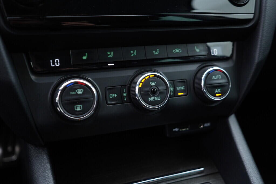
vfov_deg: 36.9
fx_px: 276
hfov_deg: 53.1
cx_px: 138
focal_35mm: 36
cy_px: 92
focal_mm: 24
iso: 320
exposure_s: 1/40
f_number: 2.8
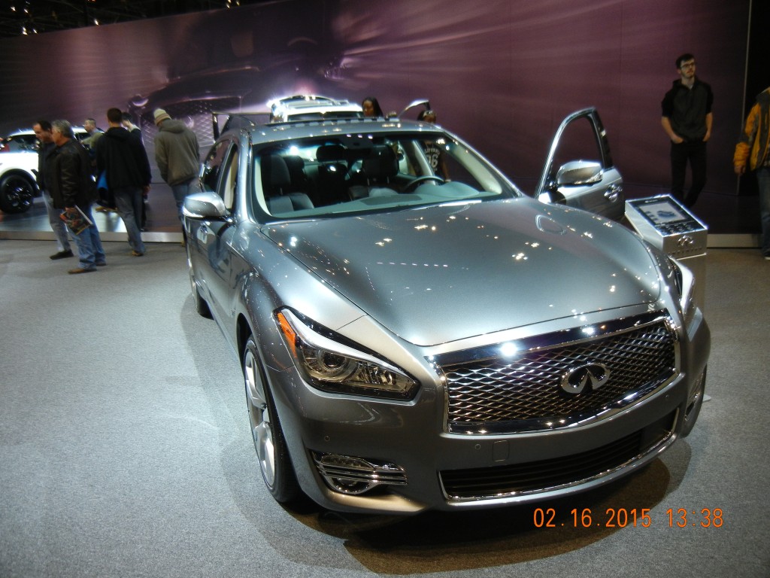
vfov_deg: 46.8
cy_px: 289
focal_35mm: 30
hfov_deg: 60.0
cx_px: 385
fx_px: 667
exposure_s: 1/60
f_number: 3.5
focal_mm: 5.4
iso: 292
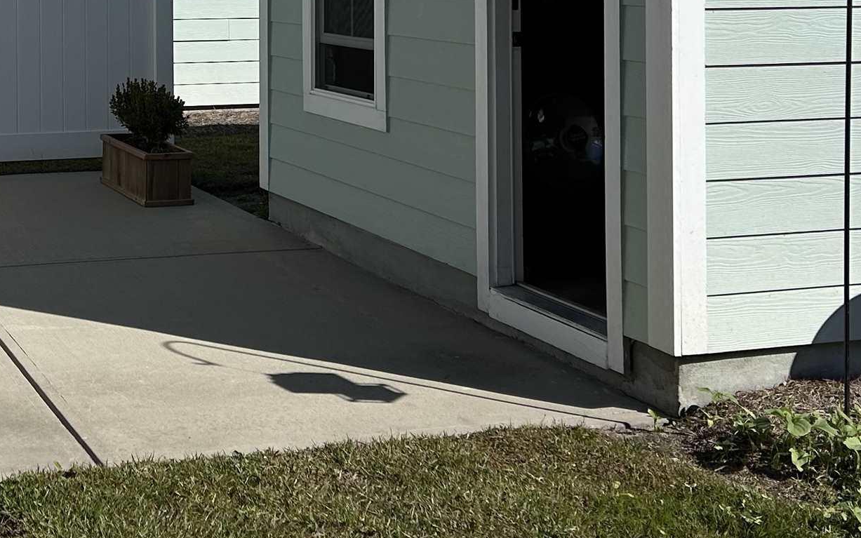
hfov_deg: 29.2
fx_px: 1619
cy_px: -53
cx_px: 192
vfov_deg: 18.2
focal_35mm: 69
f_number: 1.5
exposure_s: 1/9434
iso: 50
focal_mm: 5.7
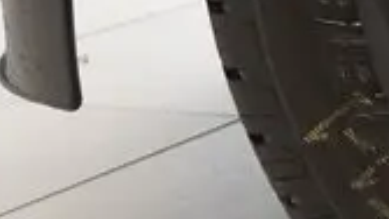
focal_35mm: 241
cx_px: 878
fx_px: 2488
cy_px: -139
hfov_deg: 8.3
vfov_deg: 5.0
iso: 2500
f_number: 4
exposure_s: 1/40
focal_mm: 25
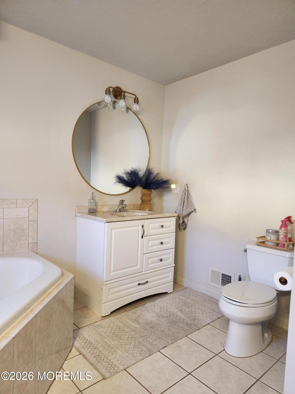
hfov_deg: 58.9
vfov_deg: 73.9
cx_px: 148
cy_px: 197
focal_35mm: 23
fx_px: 261
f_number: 1.8
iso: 200
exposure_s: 1/60
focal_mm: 6.4
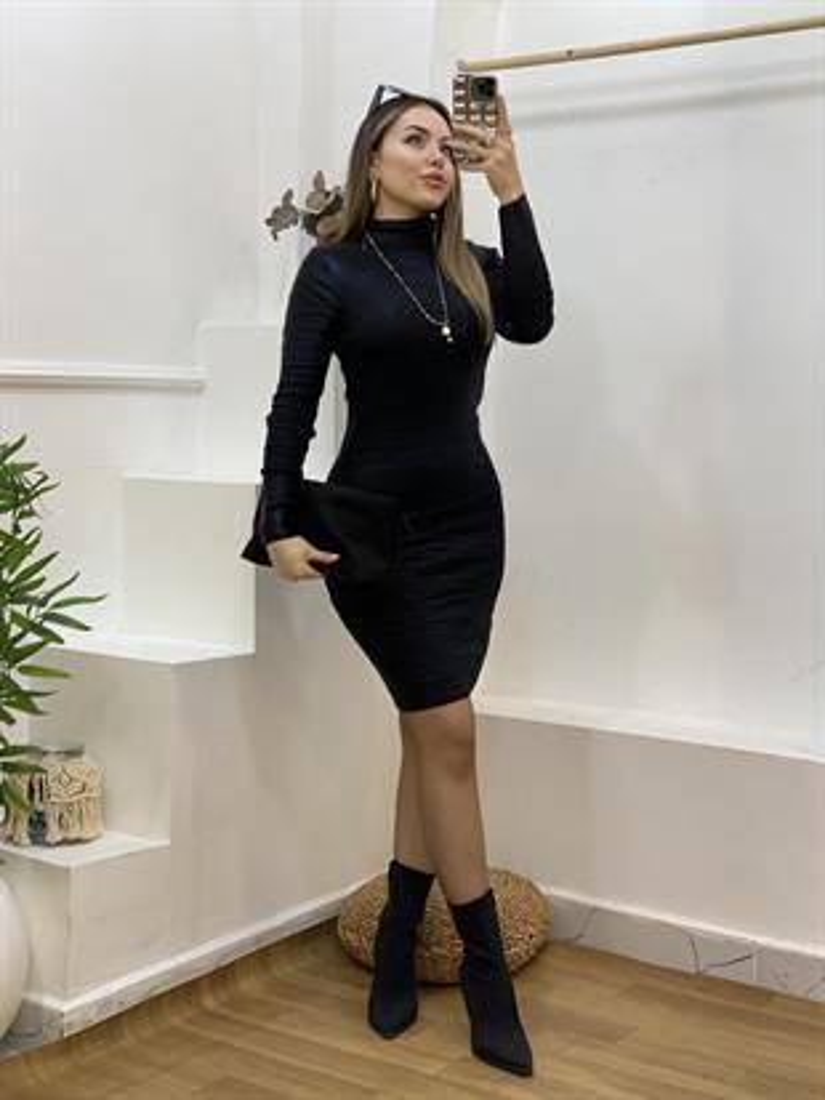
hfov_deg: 28.0
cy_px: 550
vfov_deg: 36.8
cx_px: 412
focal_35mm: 52
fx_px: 1652
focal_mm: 6
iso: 80
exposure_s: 1/100
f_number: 2
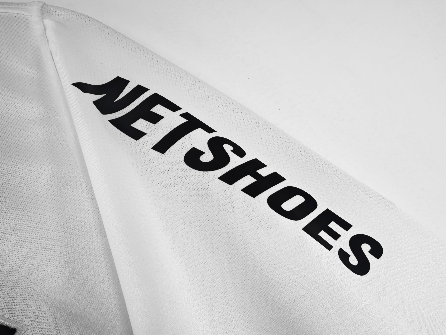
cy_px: 168
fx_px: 296
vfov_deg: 58.9
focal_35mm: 23
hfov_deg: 73.9
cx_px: 223
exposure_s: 1/100
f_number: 2.2
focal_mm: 2.59
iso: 110
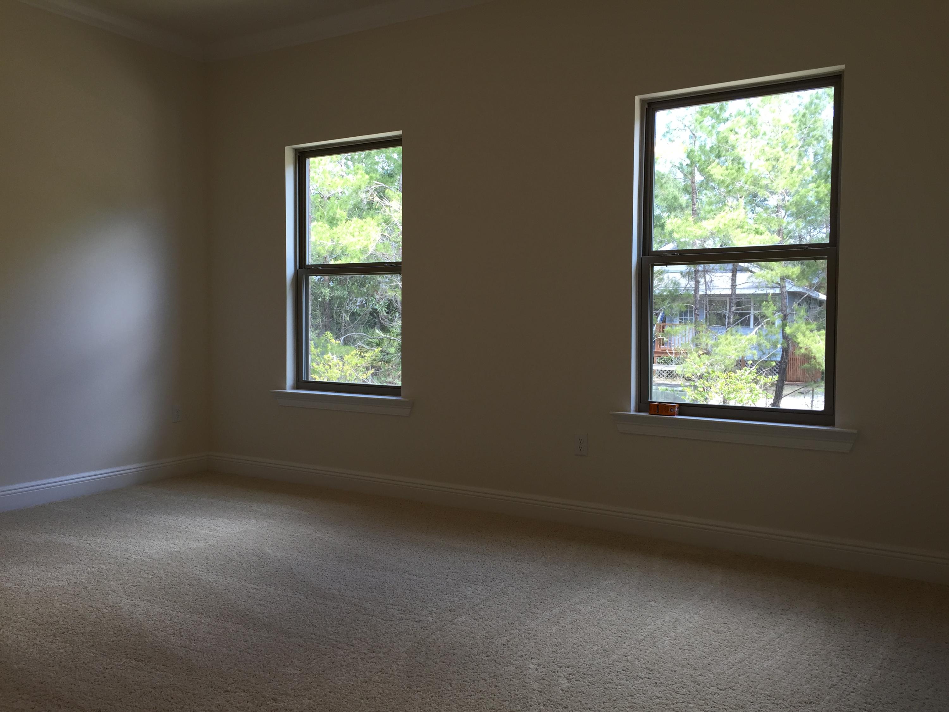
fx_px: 795
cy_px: 356
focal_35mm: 29
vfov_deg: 48.2
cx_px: 474
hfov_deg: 61.7
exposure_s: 1/60
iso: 32
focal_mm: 4.15
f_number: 2.2
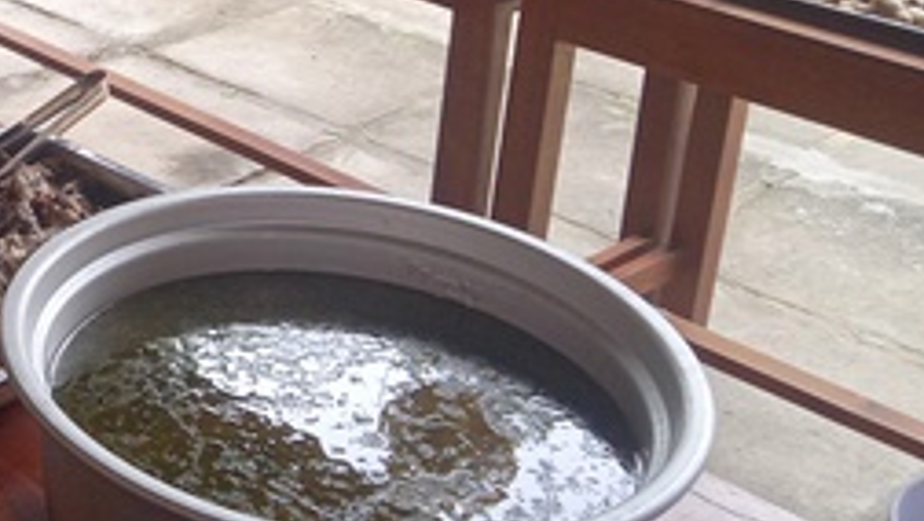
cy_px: -40
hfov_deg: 25.9
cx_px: -183
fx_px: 1789
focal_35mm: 73
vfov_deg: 16.1
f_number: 2.2
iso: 141
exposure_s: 1/100
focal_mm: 3.46
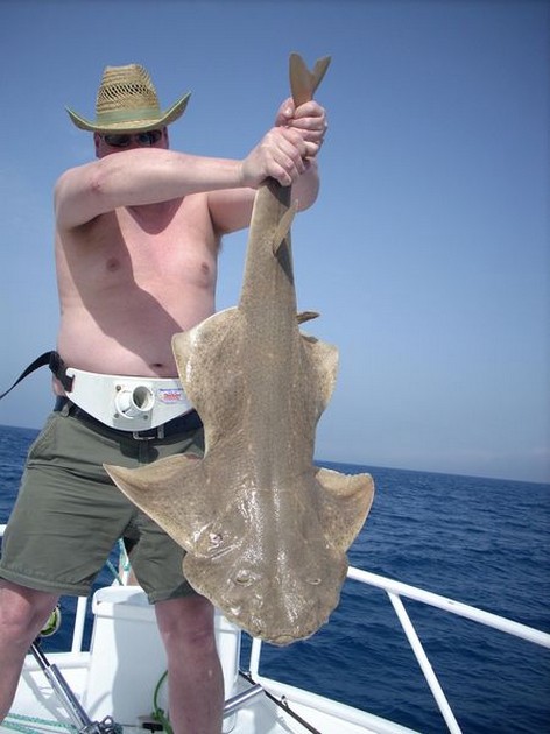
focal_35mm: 37
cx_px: 275
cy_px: 367
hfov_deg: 38.6
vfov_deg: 50.2
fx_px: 784
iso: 64
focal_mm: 6.2
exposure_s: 1/386
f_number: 5.6
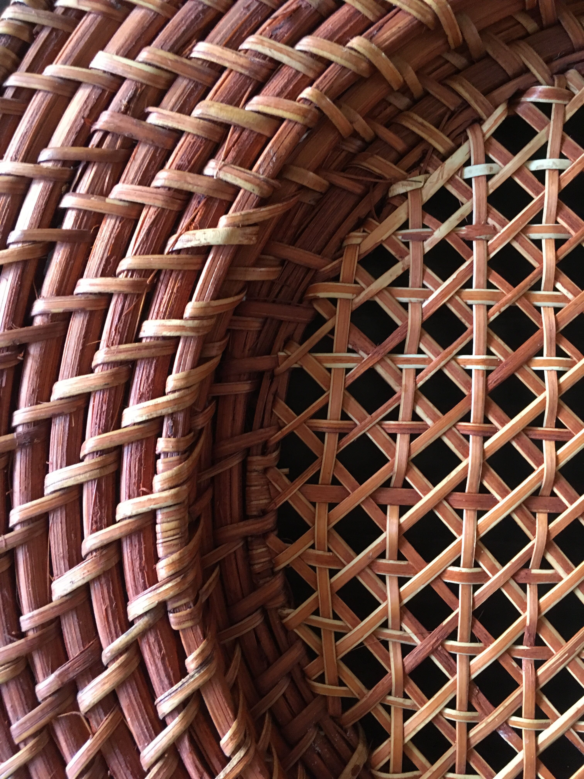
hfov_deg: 48.2
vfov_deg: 61.7
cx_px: 292
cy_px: 390
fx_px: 652
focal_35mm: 29
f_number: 2.2
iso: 200
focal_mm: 4.15
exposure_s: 1/17
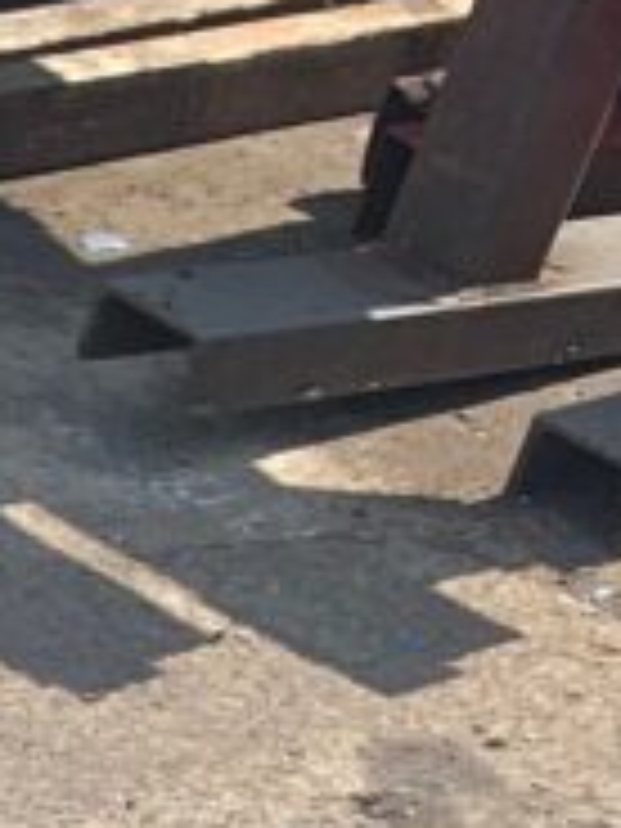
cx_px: -1089
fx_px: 3468
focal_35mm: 145
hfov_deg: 8.8
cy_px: 2020
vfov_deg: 11.2
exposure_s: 1/1054
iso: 25
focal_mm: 4.25
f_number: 1.8
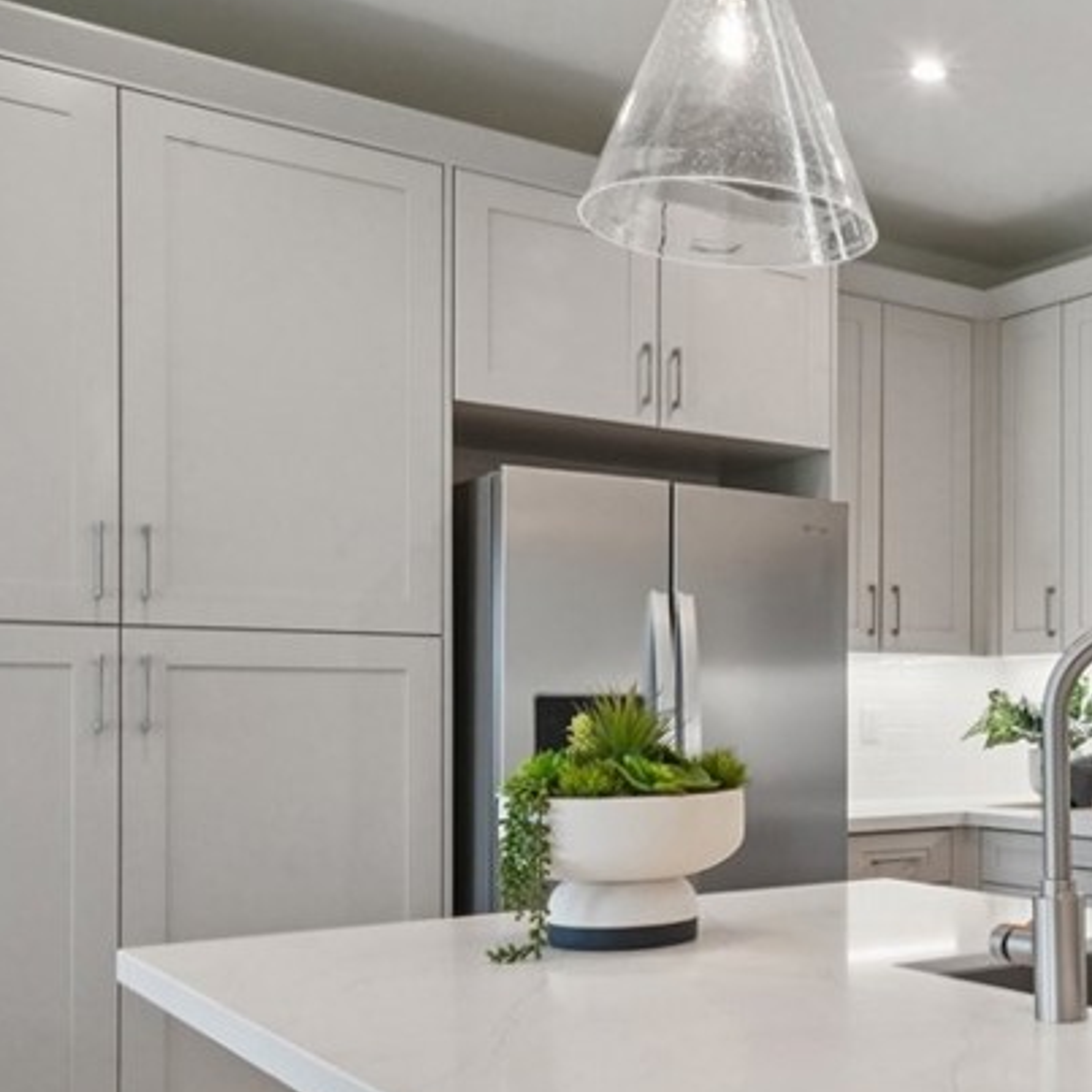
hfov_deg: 35.7
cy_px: 664
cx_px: 1160
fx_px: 1463
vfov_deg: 40.7
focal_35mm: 41
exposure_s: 1/90
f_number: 16
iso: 3200
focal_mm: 19
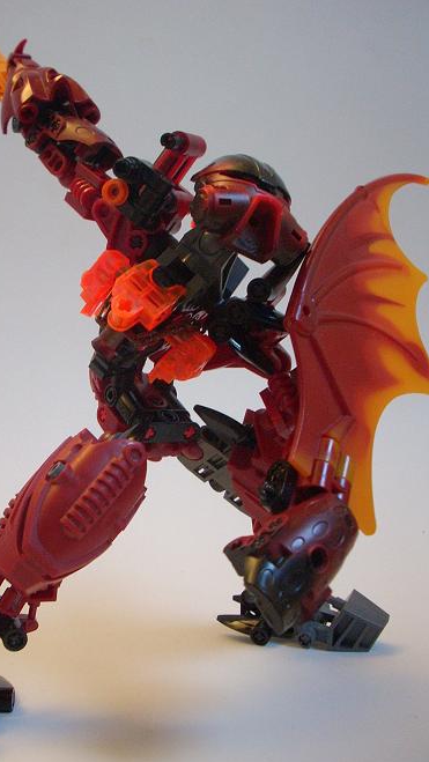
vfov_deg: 43.6
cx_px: 134
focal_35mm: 47
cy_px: 424
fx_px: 950
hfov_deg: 25.3
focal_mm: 6.2
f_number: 2.8
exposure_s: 1/9.1
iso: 200
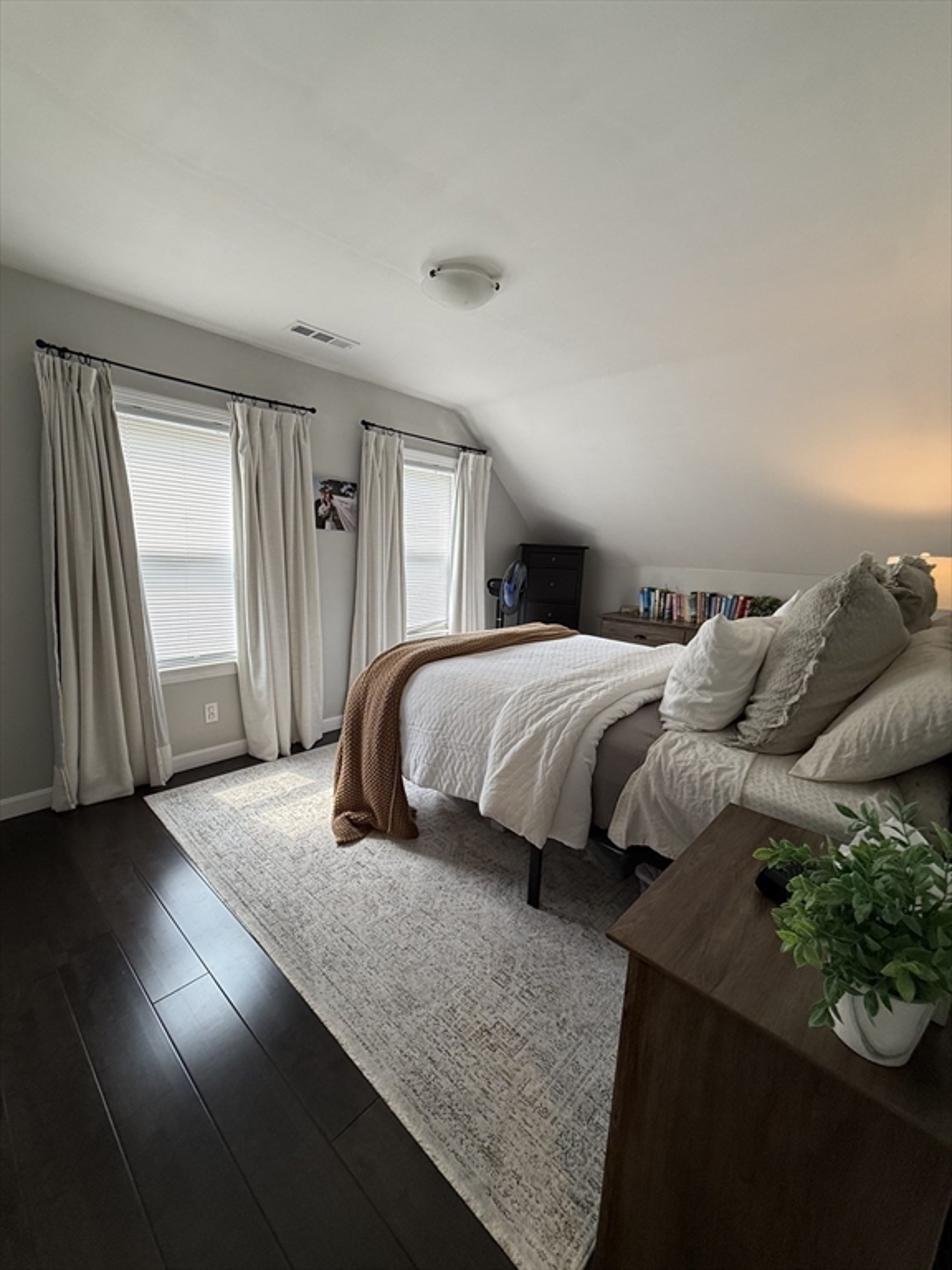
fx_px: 513
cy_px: 635
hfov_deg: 85.7
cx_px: 476
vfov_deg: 102.1
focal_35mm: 14
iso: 100
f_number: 2.2
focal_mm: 2.22
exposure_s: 1/120
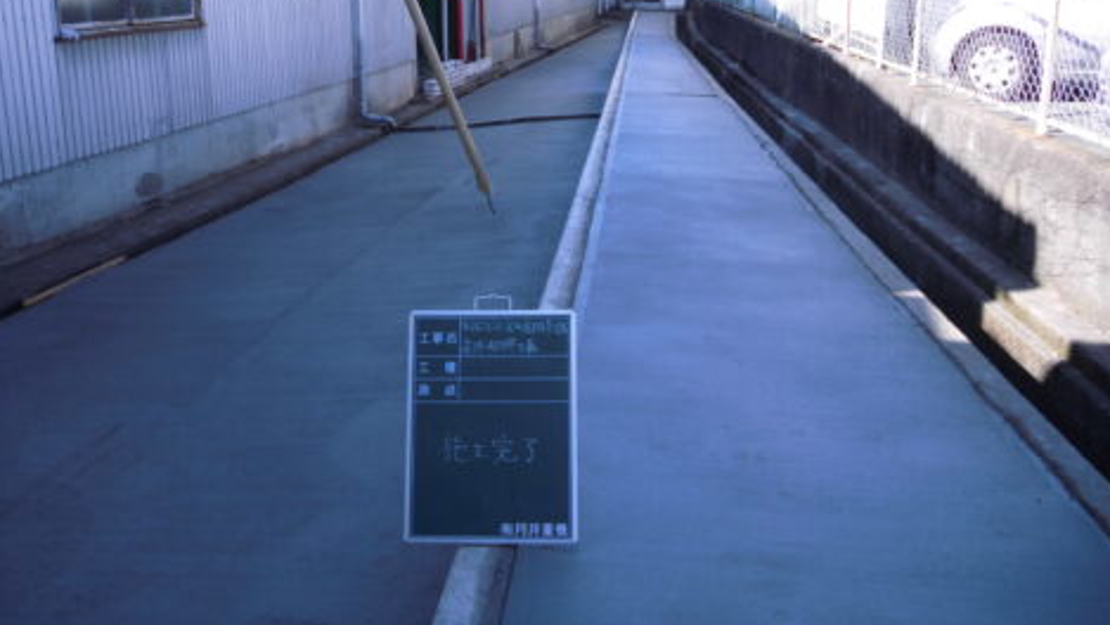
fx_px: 854
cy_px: 201
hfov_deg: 66.1
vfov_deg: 39.7
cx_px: 549
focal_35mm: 29
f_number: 3.2
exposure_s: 1/250
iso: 64
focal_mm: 4.6
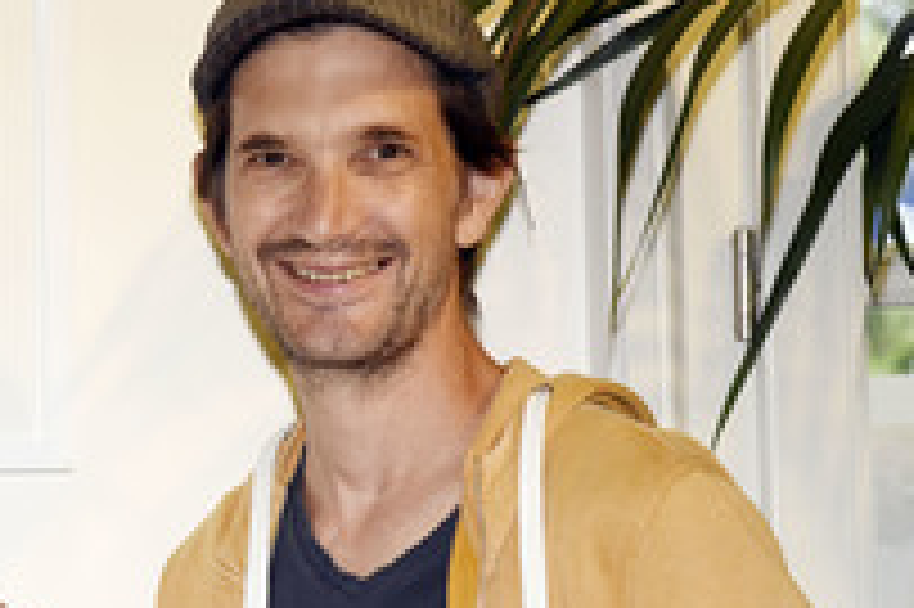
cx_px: 137
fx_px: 4794
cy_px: 549
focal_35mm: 189
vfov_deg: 7.2
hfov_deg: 10.8
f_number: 6.3
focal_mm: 85
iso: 3200
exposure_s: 1/80
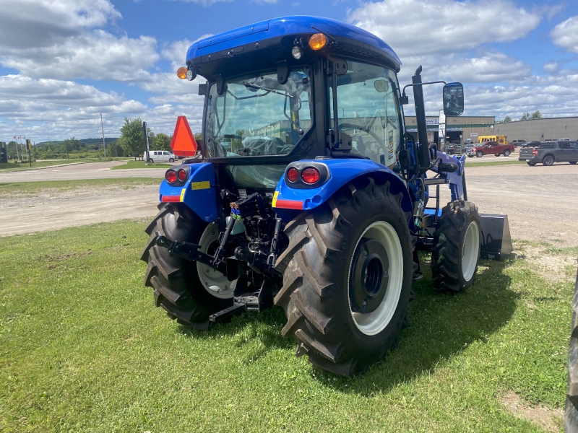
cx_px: 289
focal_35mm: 26
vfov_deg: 53.1
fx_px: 434
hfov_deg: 67.3
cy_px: 216
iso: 32
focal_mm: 4.25
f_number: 1.8
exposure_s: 1/2358
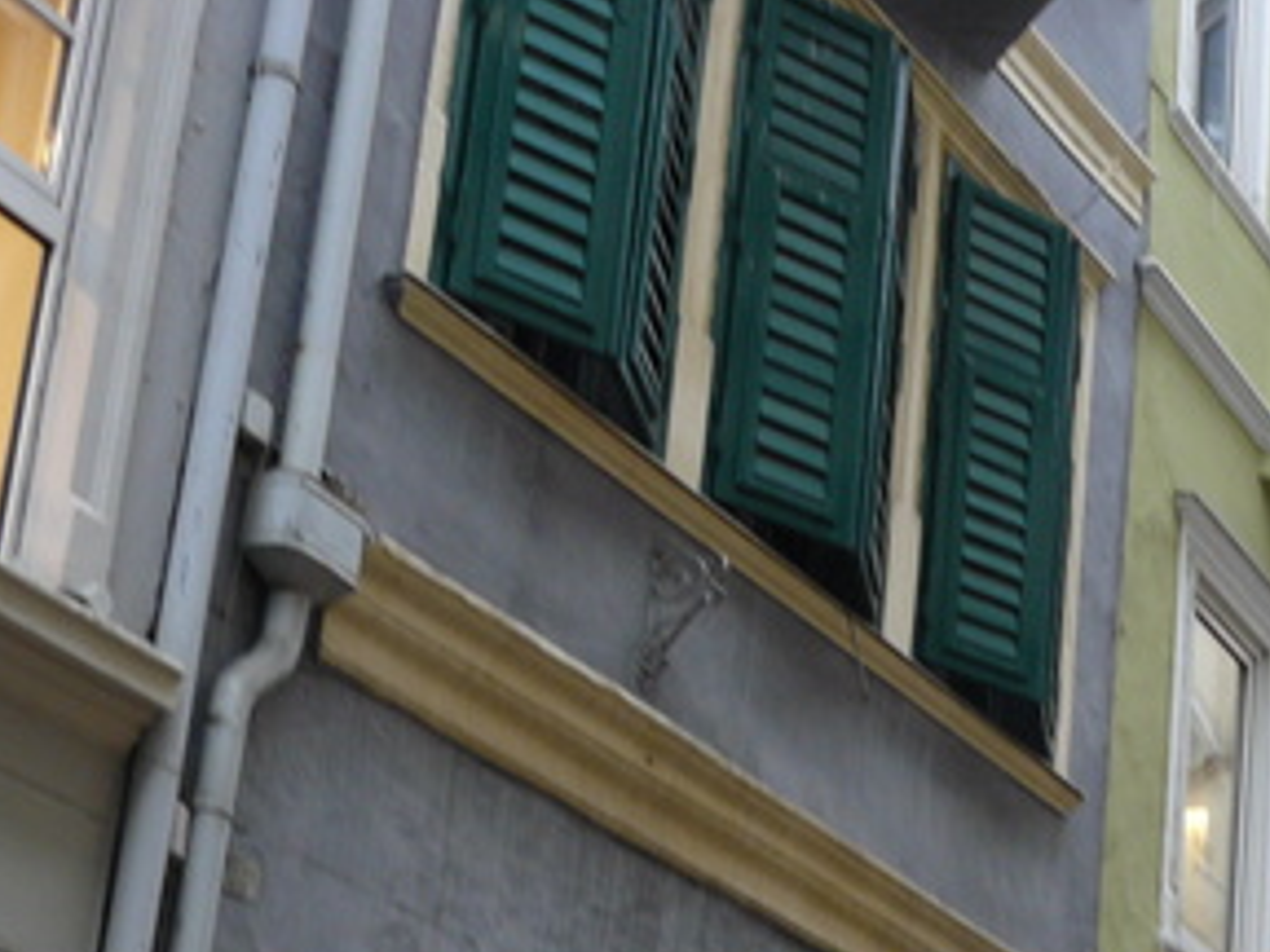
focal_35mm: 80
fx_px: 2935
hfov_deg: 24.2
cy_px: 1053
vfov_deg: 17.8
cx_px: 939
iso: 100
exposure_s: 1/30
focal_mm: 6
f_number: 2.8
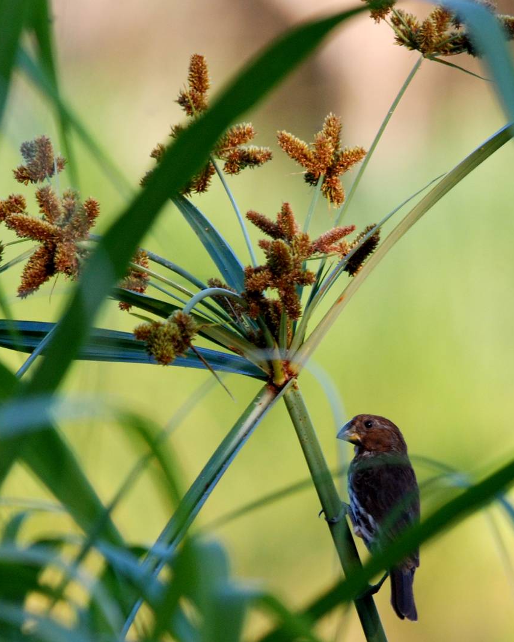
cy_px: 321
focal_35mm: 844
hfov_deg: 1.8
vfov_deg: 2.3
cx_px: 158
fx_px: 16051
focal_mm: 400
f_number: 6.3
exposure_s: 1/160
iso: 400
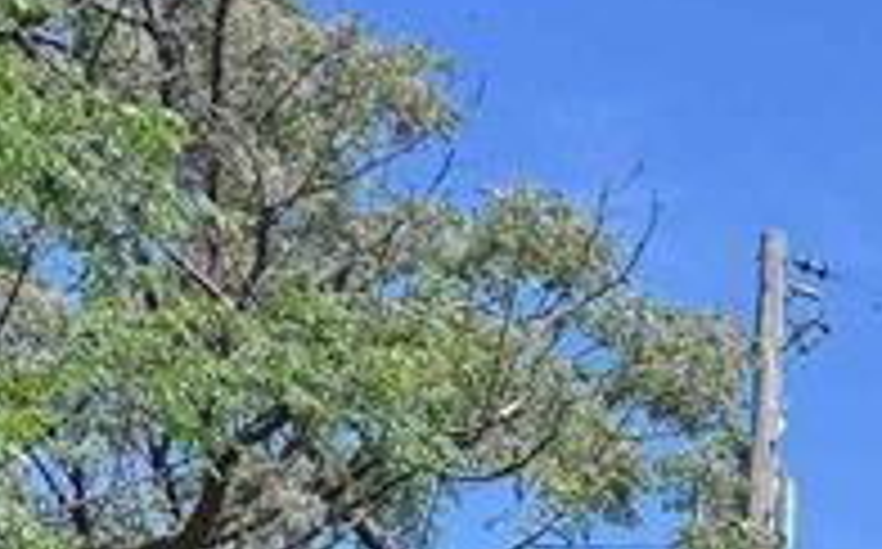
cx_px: 1940
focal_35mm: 133
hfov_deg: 13.0
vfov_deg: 8.7
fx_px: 3193
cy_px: 1449
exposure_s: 1/2604
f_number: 1.78
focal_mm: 6.76
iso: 80
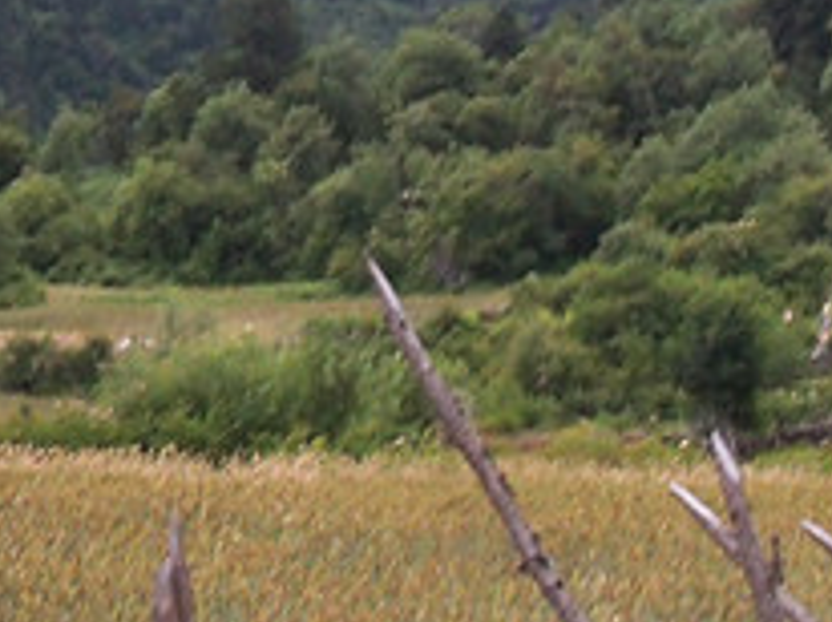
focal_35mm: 136
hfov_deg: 14.5
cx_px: 339
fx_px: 3265
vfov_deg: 10.5
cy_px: -297
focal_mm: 6.2
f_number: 3.5
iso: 200
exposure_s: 1/30
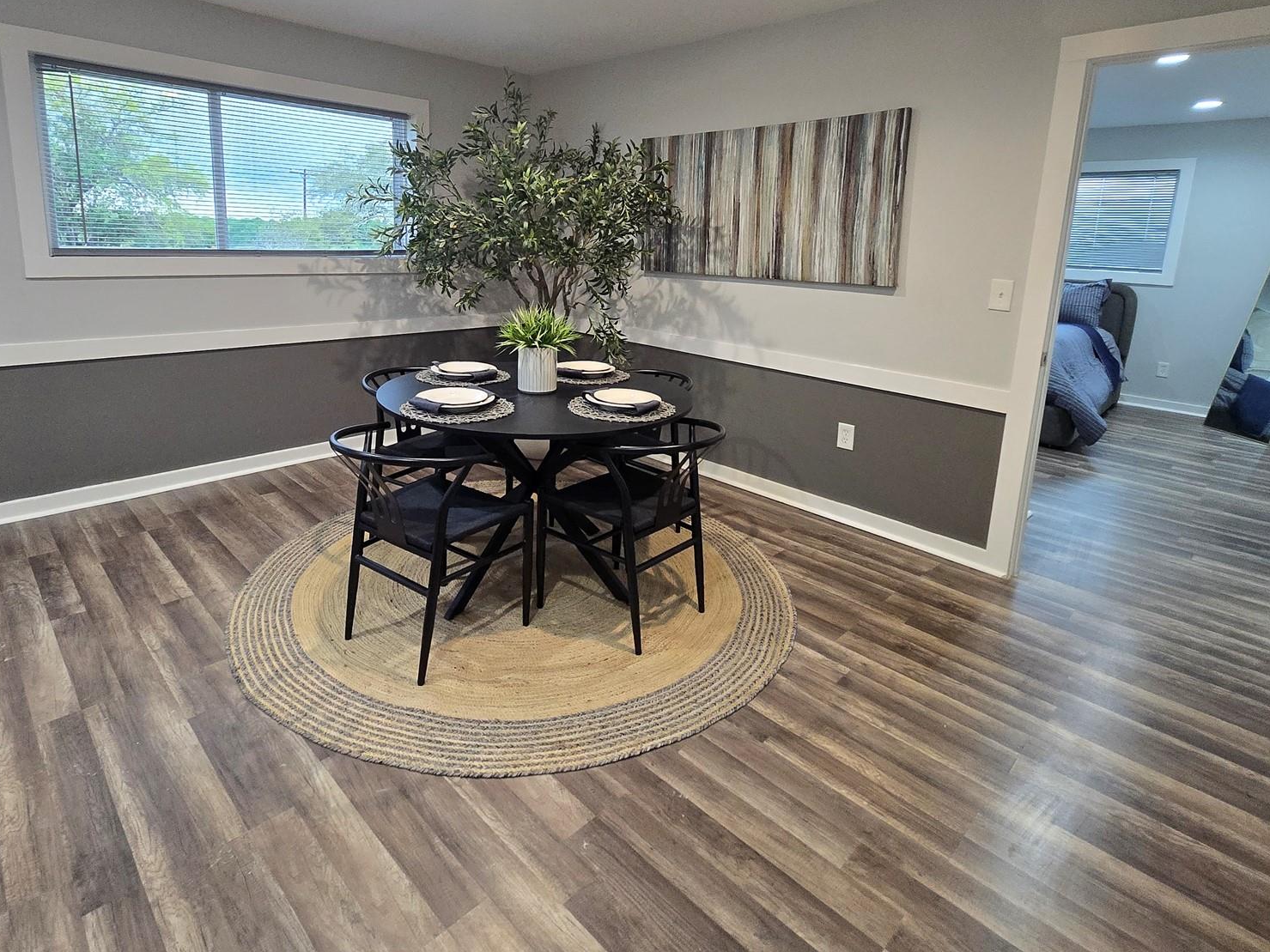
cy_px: 349
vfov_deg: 70.3
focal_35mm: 18
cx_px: 599
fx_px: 660
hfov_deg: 87.7
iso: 250
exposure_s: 1/60
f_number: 2.2
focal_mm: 1.7
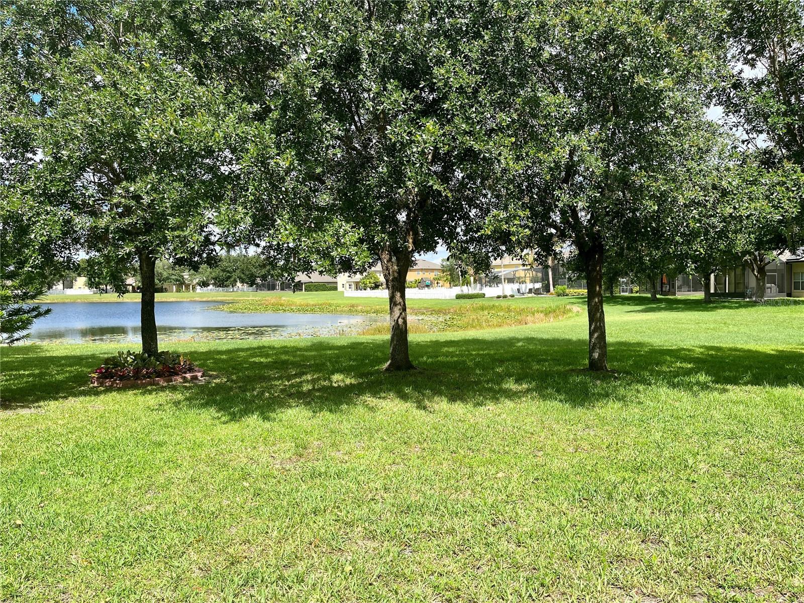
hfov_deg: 67.3
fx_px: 604
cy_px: 302
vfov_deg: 53.1
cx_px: 402
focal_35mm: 26
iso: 50
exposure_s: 1/2062
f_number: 1.6
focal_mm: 5.1
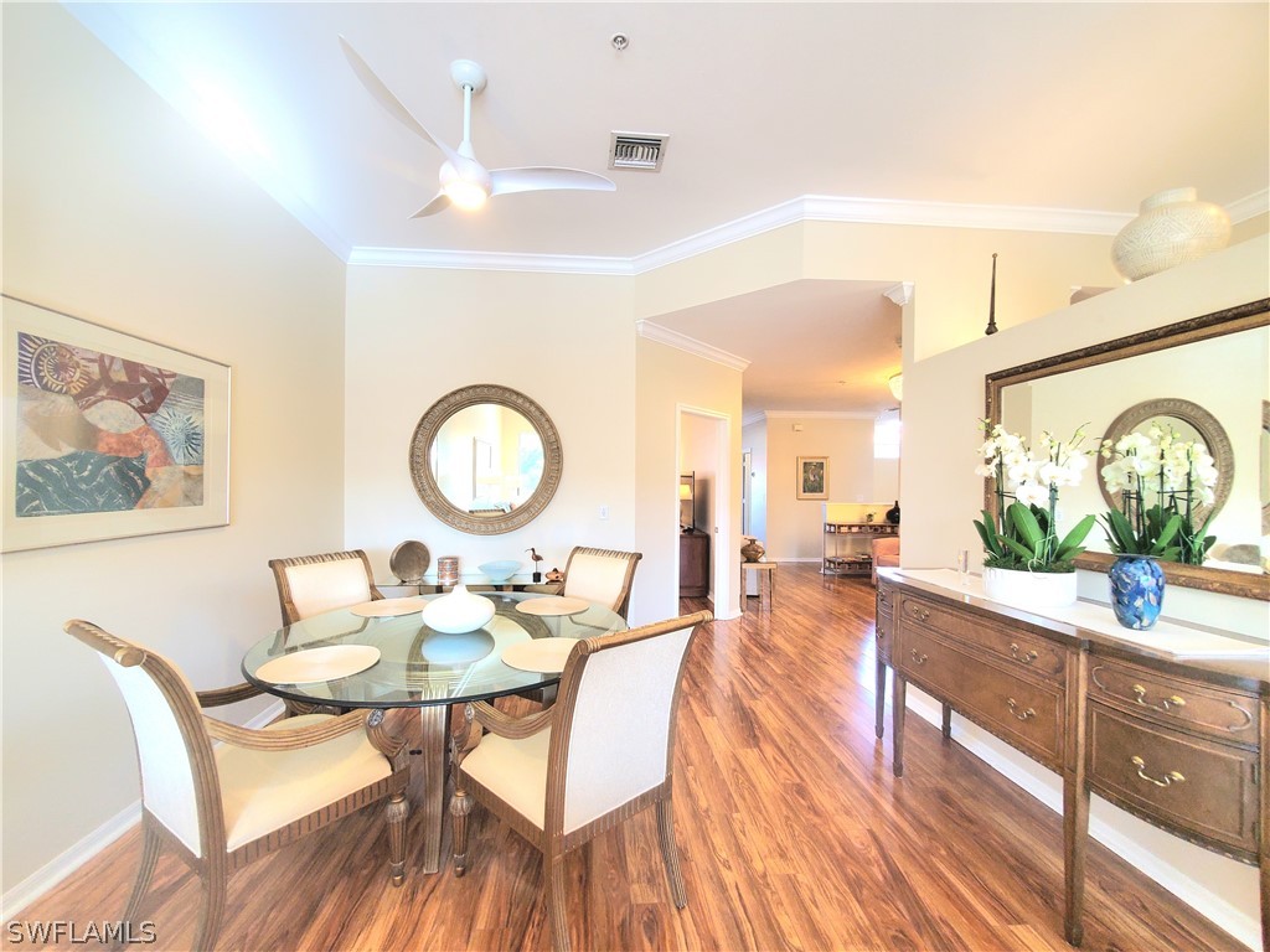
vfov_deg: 89.9
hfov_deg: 106.2
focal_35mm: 13
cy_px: 476
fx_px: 477
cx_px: 635
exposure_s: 1/60.2
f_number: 2.2
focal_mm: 1.8
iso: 160
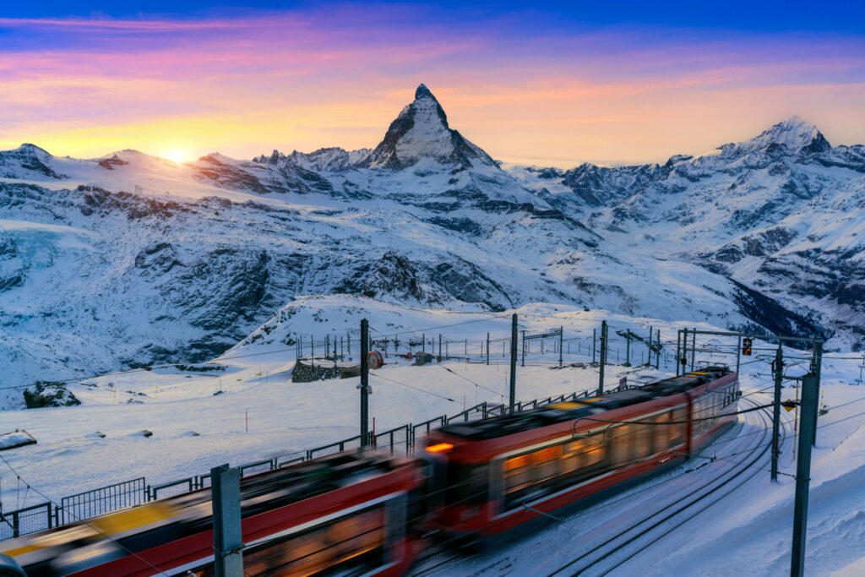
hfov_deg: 63.7
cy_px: 288
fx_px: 697
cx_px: 432
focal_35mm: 29
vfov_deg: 45.0
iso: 100
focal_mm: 29
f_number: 8
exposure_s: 1/3.33
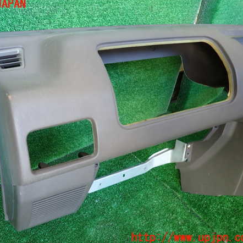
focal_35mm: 30
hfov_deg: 53.4
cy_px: 121
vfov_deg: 54.0
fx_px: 238
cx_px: 91
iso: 200
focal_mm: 4.5
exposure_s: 1/40
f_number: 2
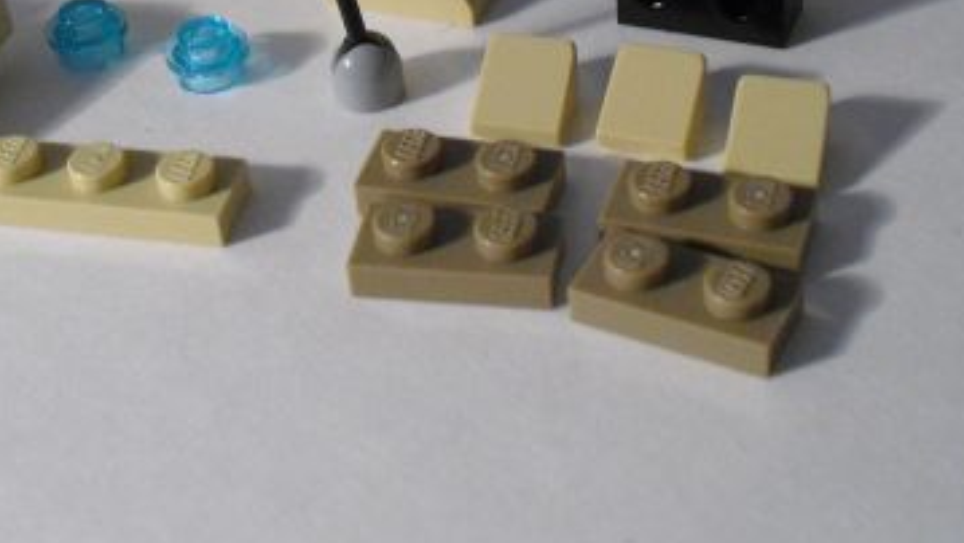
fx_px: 1789
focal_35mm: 70
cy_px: 54
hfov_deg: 30.1
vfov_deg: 17.0
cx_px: 403
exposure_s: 1/80
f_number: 3.1
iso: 400
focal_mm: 6.3
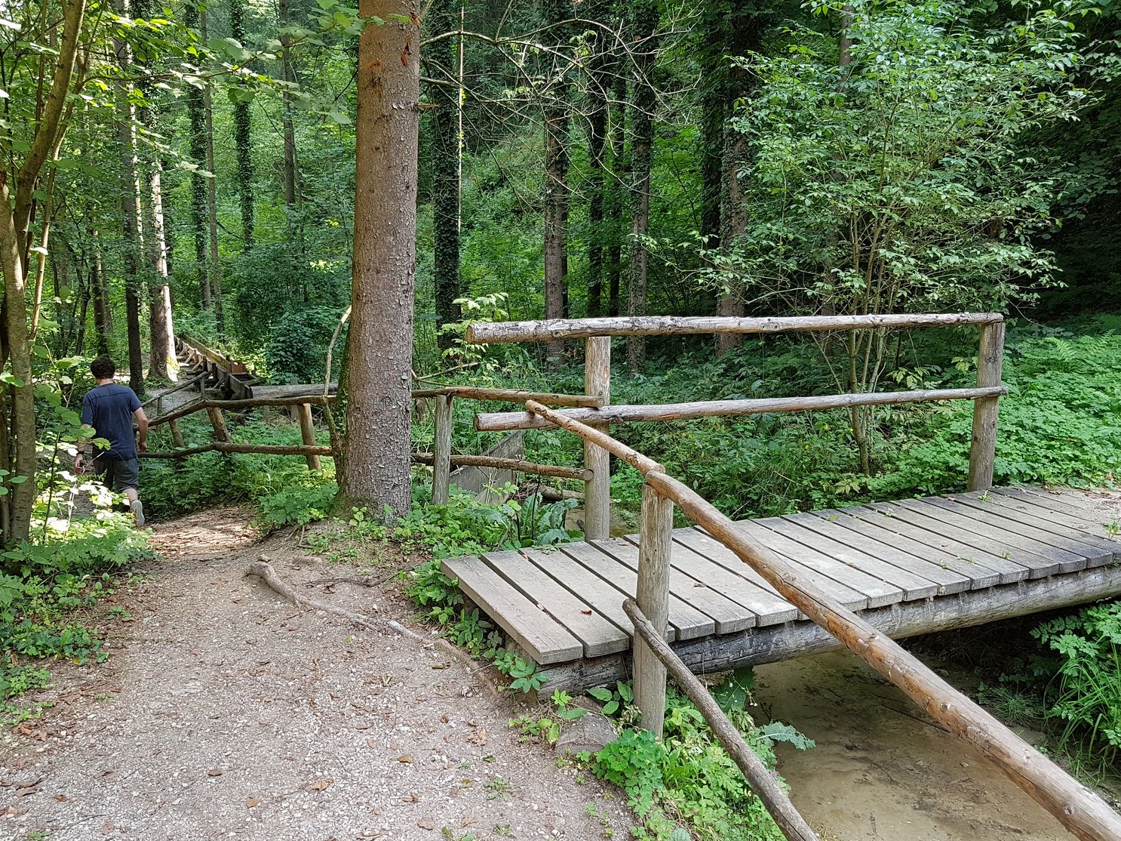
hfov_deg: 63.4
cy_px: 432
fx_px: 907
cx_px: 532
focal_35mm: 28
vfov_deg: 49.7
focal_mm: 4.2
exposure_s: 1/128
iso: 50
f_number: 1.7
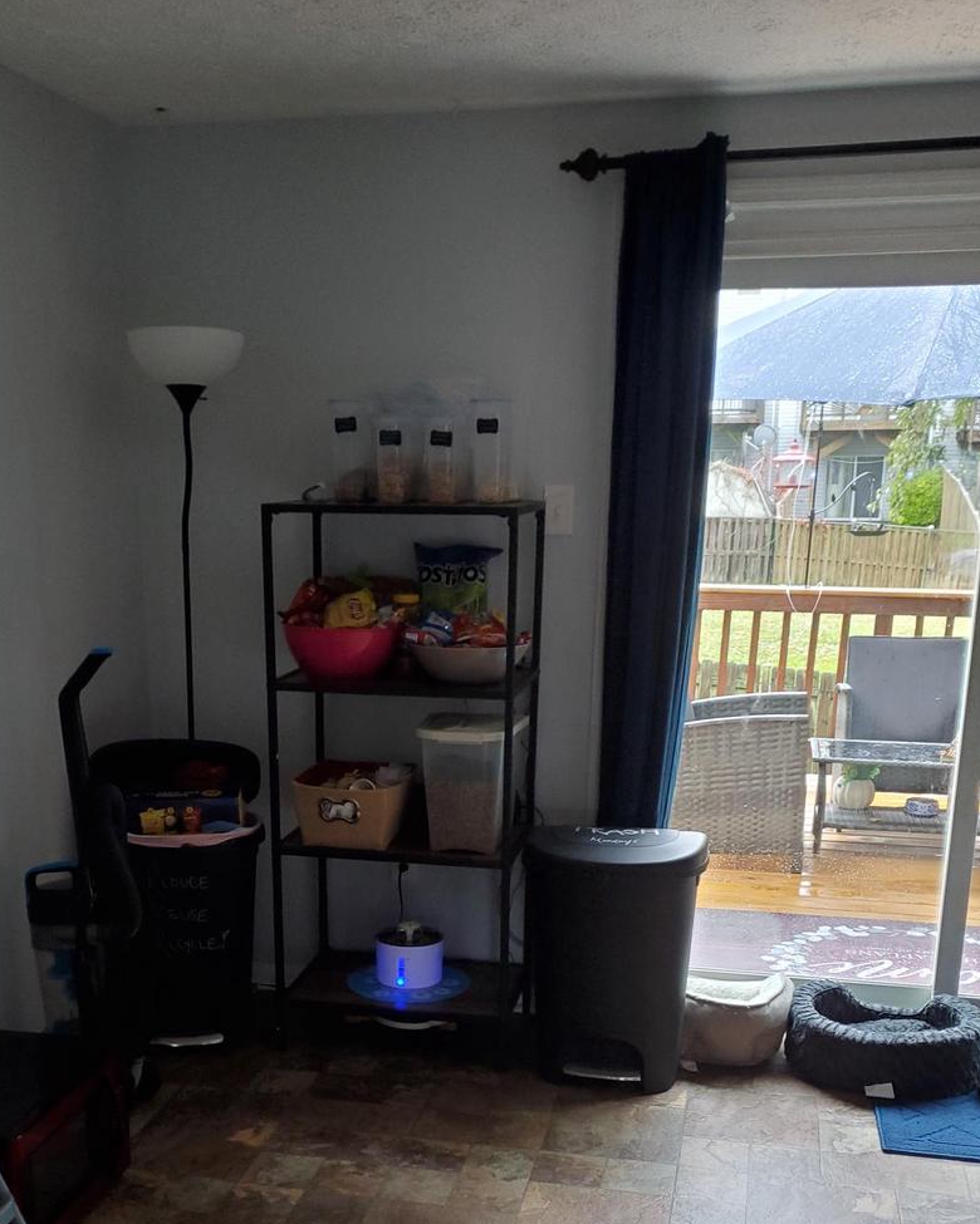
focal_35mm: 40
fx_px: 1450
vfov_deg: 44.4
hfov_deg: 37.2
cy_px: 908
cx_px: 411
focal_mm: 4.3
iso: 200
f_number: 1.5
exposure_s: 1/59
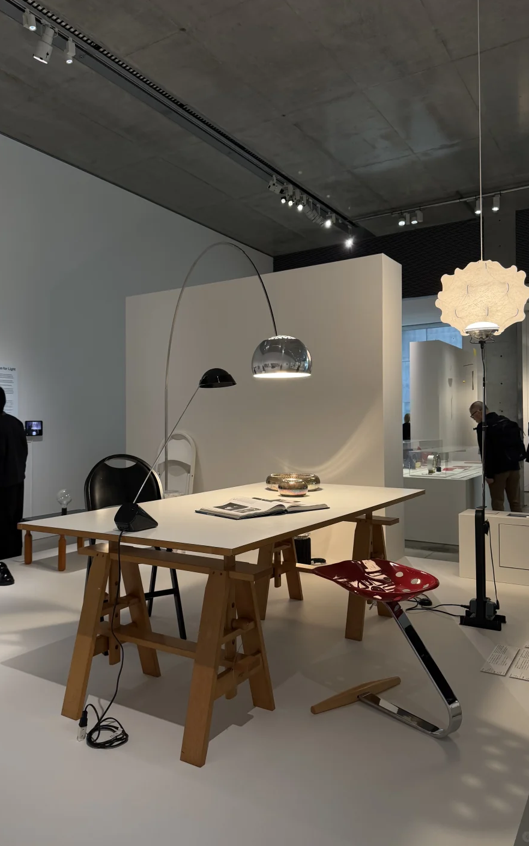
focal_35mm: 26
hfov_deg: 47.5
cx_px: 225
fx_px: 600
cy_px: 415
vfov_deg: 70.4
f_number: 1.78
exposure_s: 1/100
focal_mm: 6.76
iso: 200
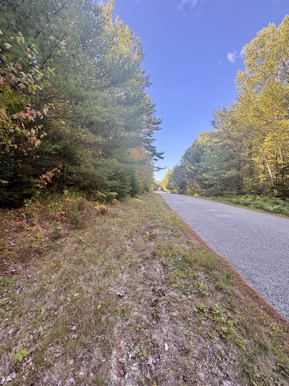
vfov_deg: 102.1
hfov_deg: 85.7
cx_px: 144
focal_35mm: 14
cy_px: 193
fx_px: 156
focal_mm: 2.22
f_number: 2.2
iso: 40
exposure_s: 1/165
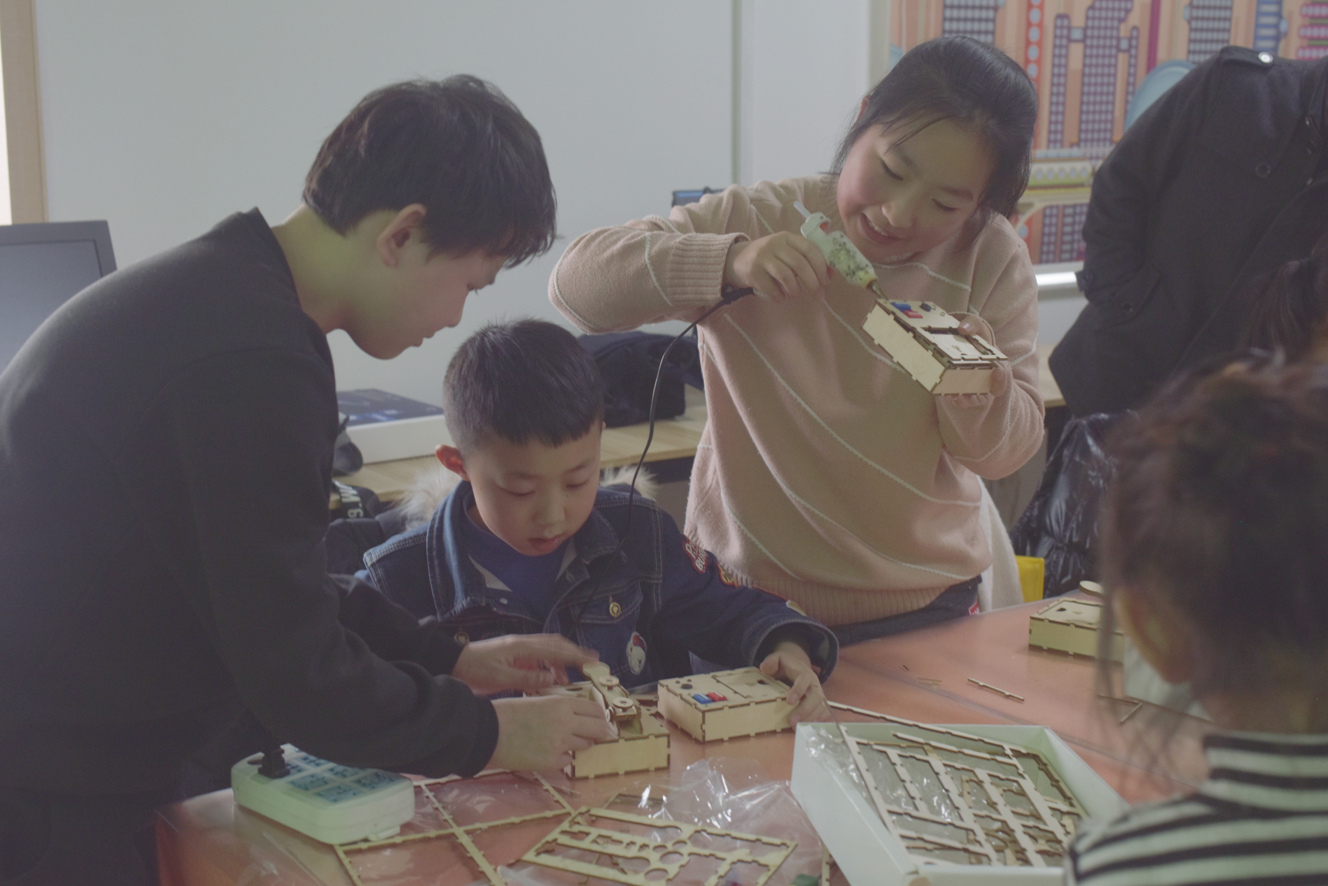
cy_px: 443
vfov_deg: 27.0
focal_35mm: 50
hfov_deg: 39.6
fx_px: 1845
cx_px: 664
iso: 200
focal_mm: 50
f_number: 5.6
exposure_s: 1/20
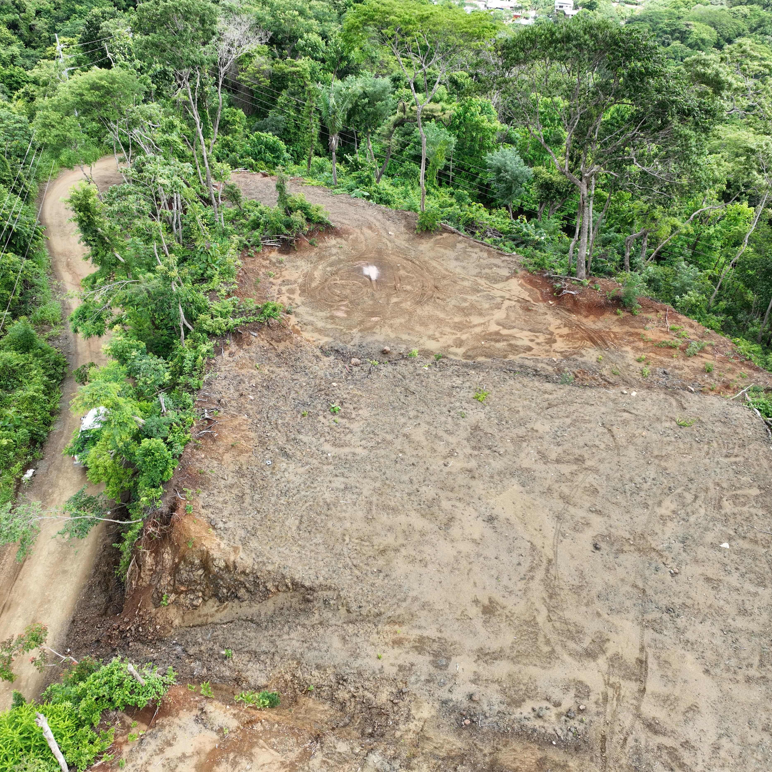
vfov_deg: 54.0
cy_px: 403
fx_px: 757
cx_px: 364
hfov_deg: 54.0
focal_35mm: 30
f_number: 2.8
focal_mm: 12.29
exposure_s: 1/80
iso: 100
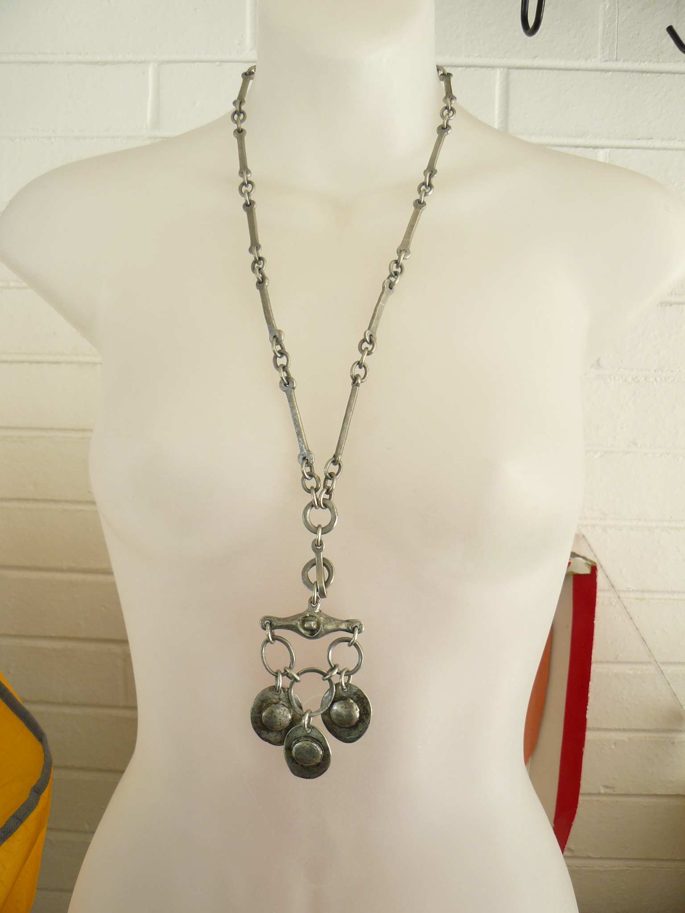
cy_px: 456
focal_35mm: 36
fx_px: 950
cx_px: 342
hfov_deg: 39.7
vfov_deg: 51.4
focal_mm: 6
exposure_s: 1/40
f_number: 2.8
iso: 100
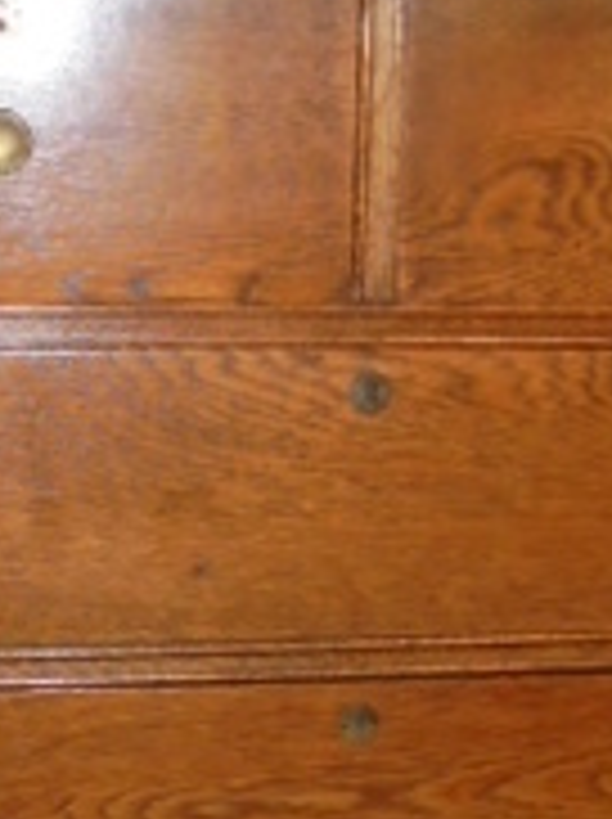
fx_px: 1961
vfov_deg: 23.4
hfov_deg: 17.7
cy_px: 594
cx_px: 349
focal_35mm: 83
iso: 320
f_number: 3.5
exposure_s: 1/30
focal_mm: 4.6
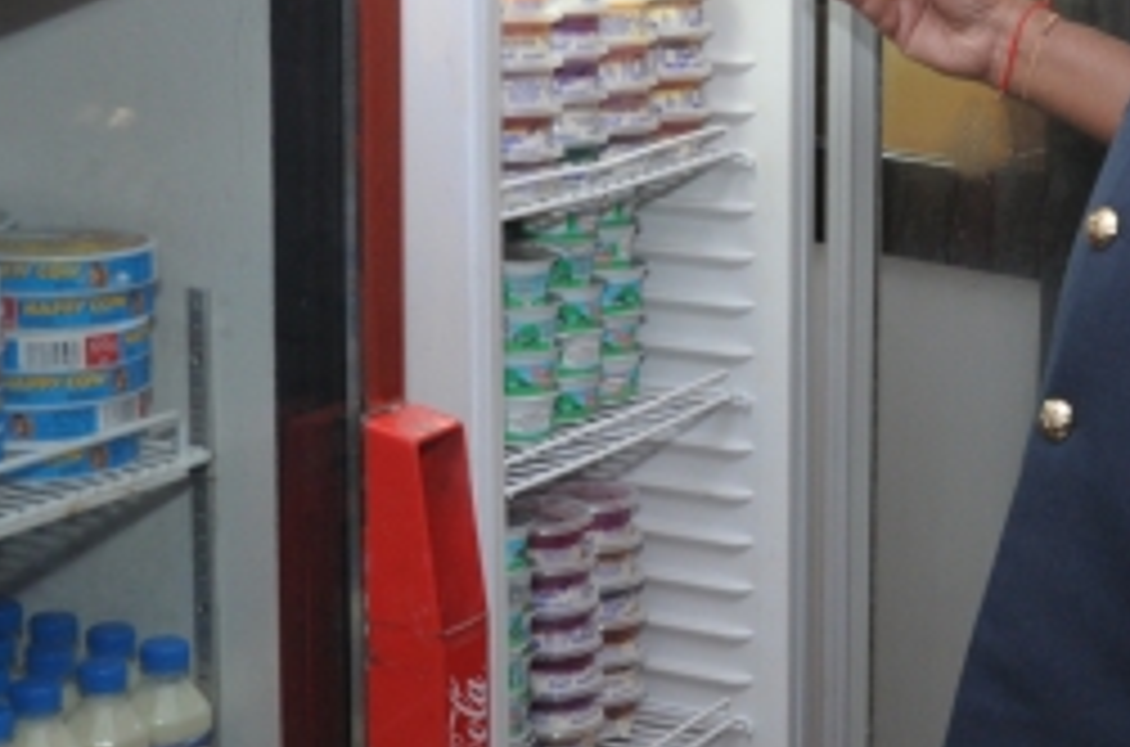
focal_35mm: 92
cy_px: 189
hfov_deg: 22.0
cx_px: 819
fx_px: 2880
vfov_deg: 14.7
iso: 640
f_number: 6.3
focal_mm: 22
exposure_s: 1/100
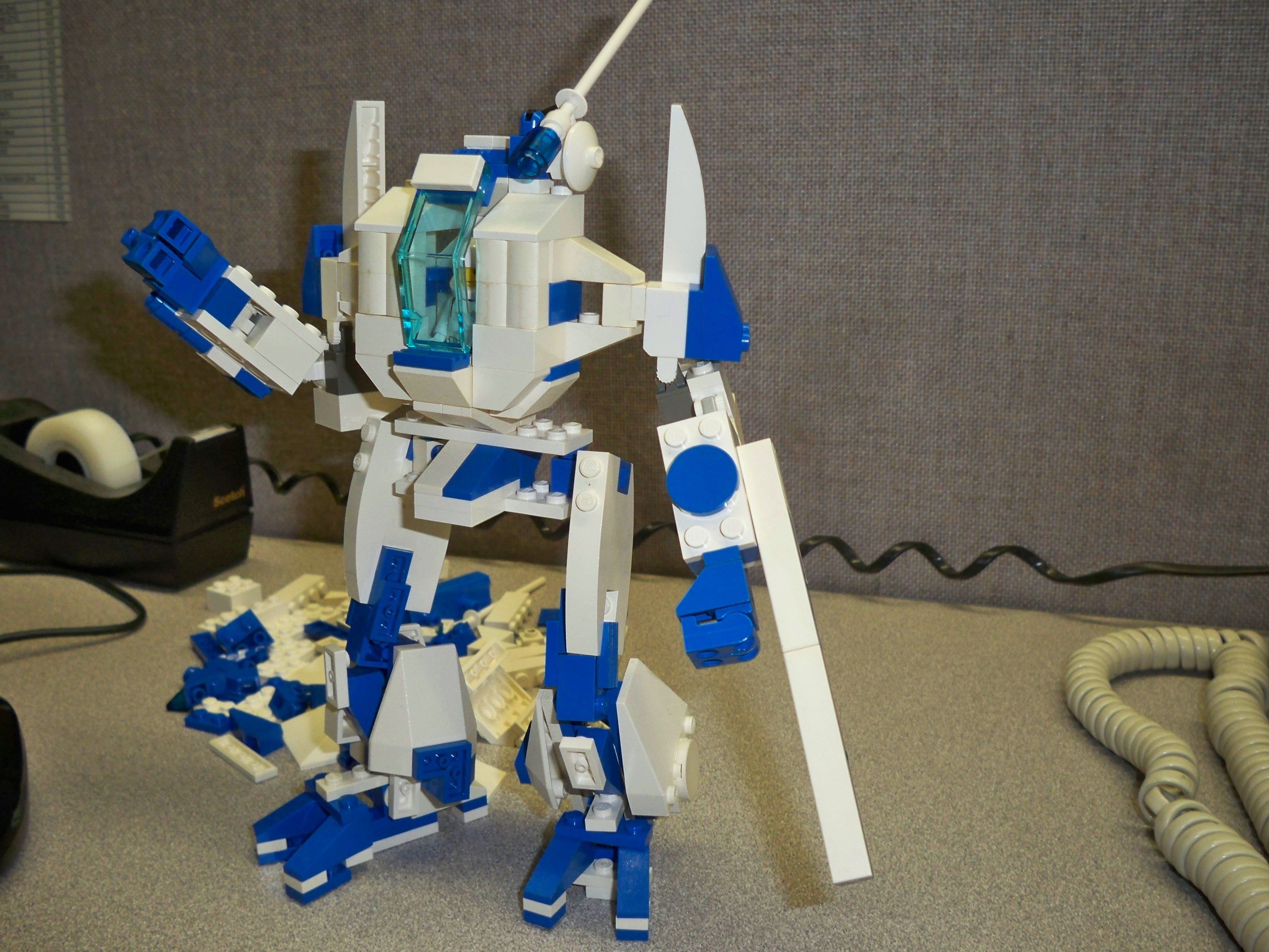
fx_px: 1283
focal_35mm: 35
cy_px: 476
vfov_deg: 40.7
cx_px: 634
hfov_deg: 52.6
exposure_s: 1/30
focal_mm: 6.3
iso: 200
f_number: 3.1
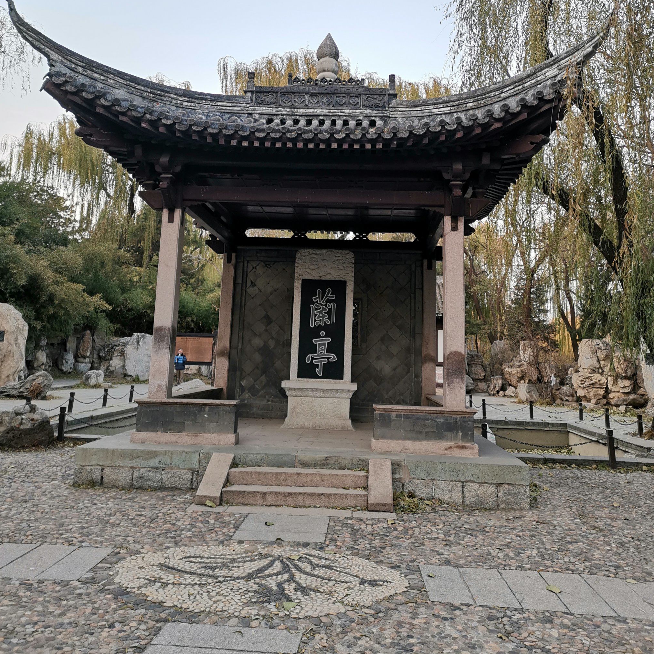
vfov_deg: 51.8
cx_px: 328
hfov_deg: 52.5
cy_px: 231
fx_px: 663
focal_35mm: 31
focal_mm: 4.75
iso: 100
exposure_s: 1/100
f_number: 1.8
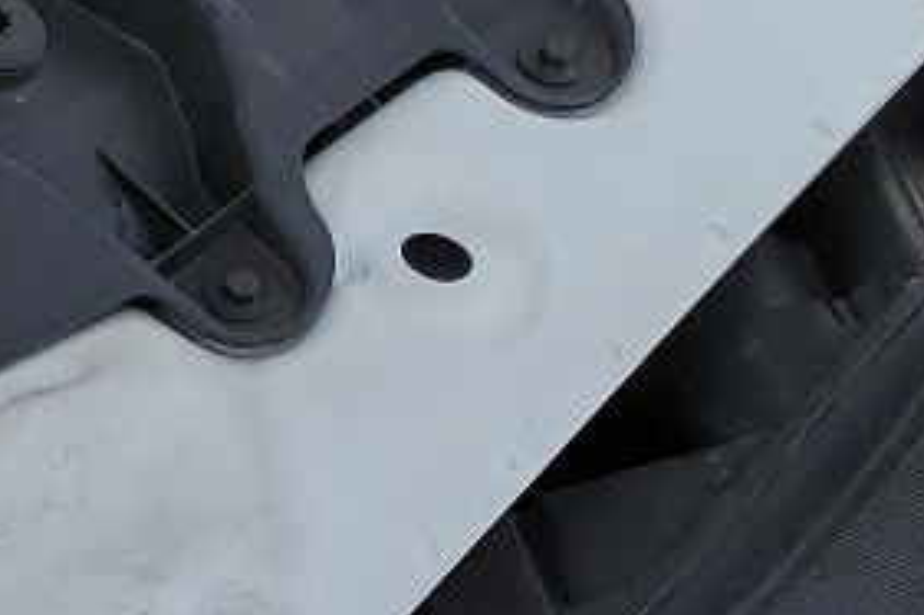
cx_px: -1246
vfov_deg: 8.9
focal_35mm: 154
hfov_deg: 11.3
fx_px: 3950
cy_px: 286
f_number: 1.5
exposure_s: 1/1429
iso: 50
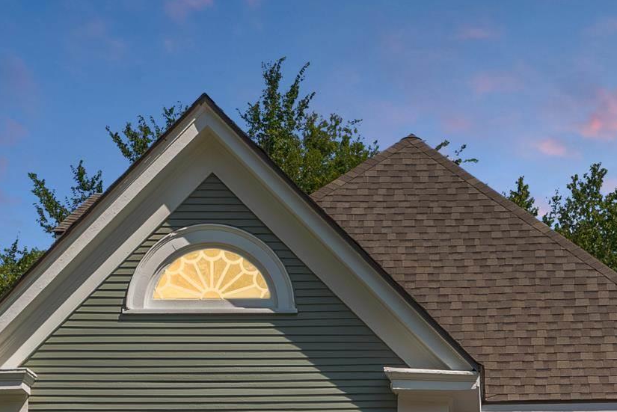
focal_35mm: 106
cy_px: 576
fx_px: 1818
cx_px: 514
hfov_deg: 19.0
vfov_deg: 12.4
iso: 250
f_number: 8
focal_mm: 35
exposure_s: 1/500
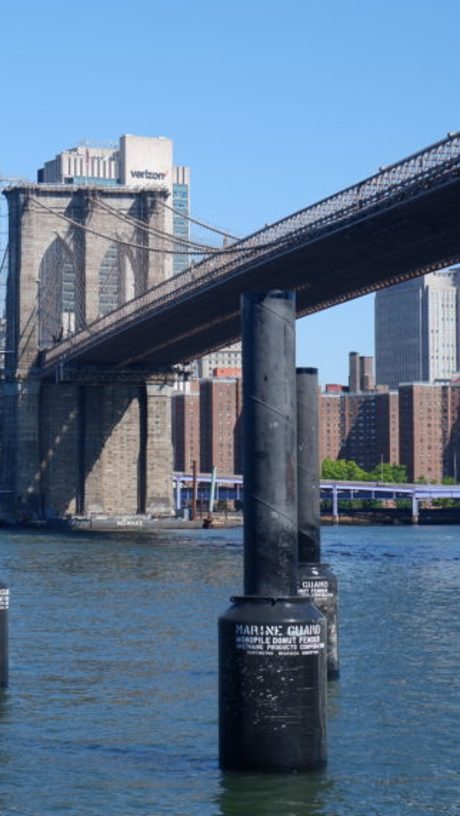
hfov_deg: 13.3
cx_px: -76
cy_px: 412
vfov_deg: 23.9
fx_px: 1929
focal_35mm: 89
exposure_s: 1/400
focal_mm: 36.3
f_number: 8
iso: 200
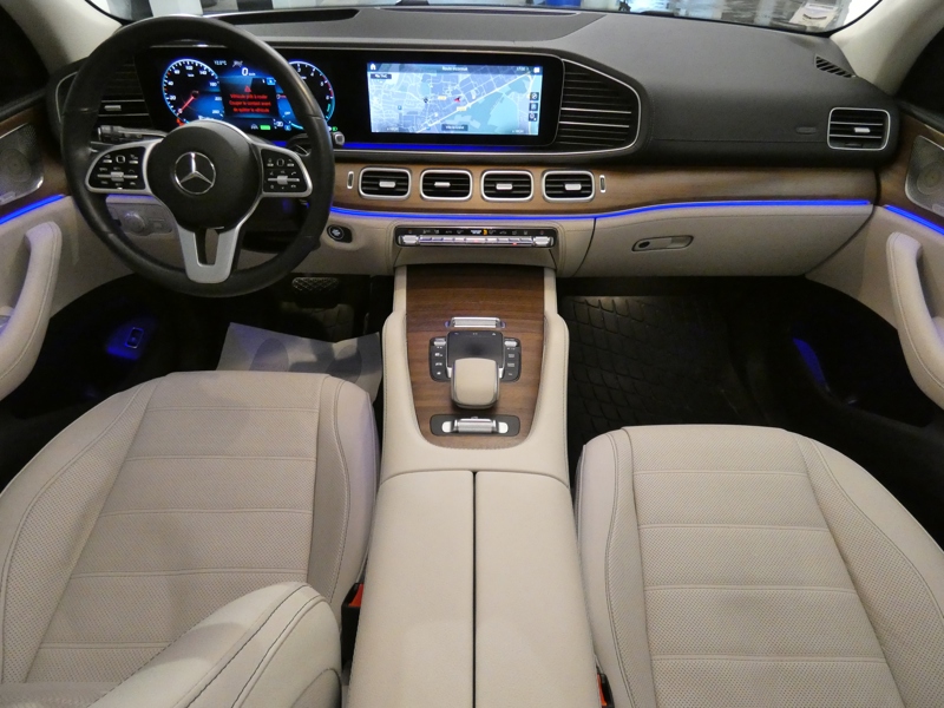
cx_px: 472
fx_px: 545
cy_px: 354
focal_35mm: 20
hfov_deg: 81.7
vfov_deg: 66.0
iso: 800
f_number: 2.8
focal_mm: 3.6
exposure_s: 1/60
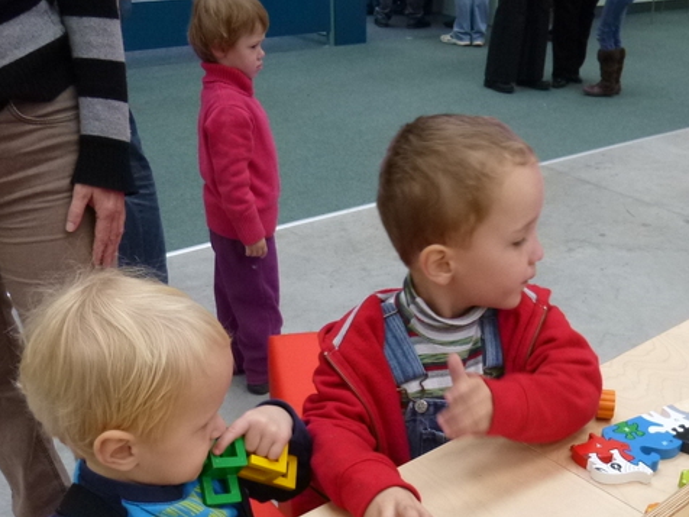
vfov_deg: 33.2
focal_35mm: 42
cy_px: 429
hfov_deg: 44.4
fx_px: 836
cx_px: 434
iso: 250
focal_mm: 4.5
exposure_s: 1/60
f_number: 3.1
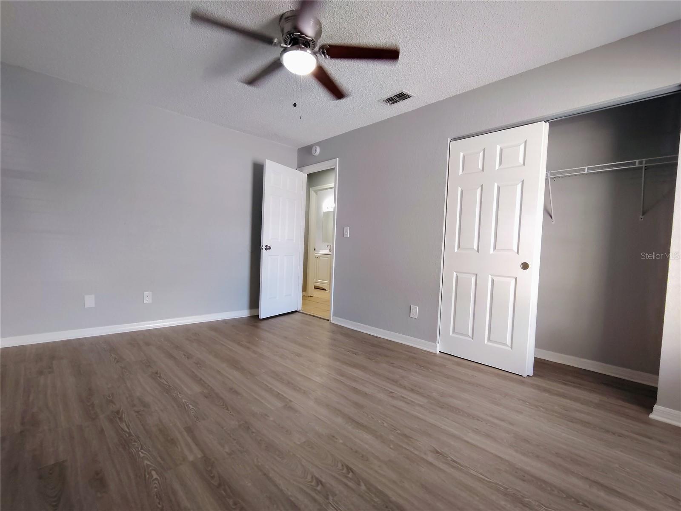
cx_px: 340
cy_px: 256
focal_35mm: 16
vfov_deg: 78.1
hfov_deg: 94.5
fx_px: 315
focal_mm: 2.13
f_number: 2.2
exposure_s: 1/60
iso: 388
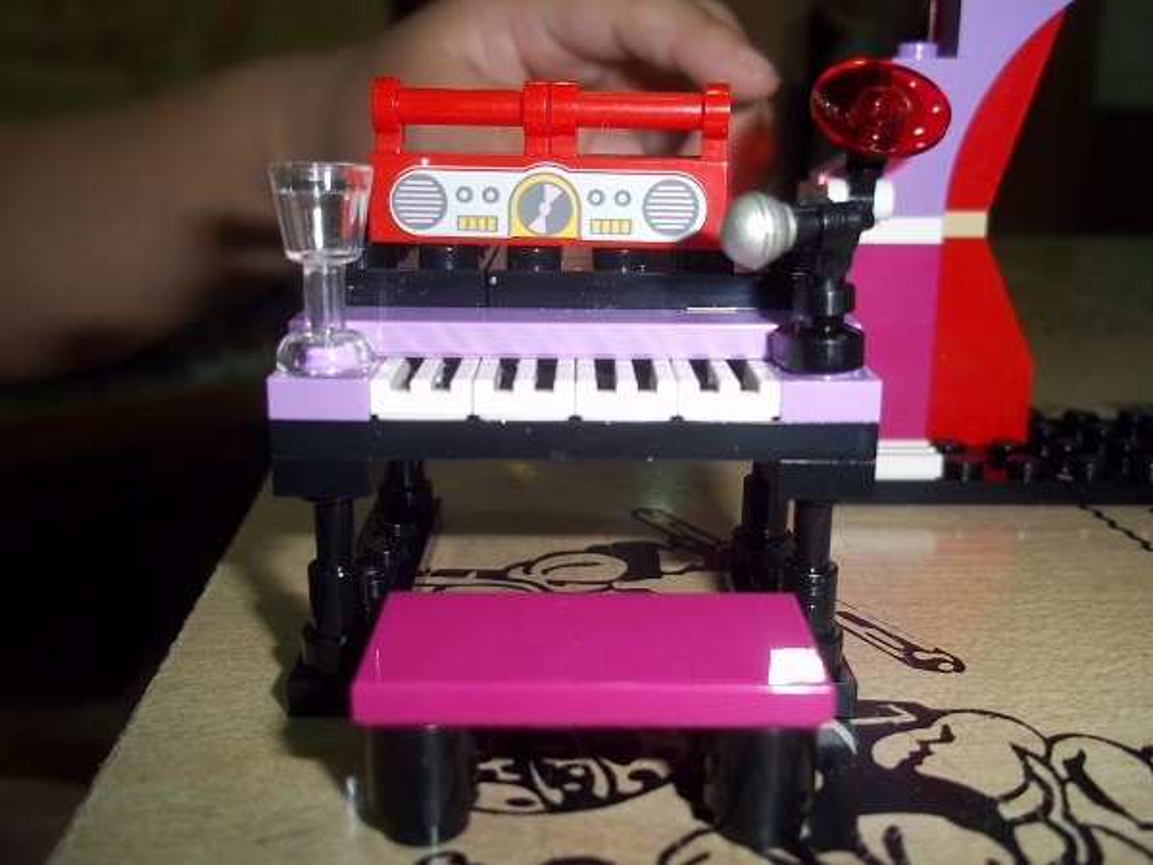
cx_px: 576
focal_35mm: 36
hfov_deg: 51.4
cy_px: 432
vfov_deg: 39.7
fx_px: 1199
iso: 80
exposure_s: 1/30
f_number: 3.1
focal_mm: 6.5
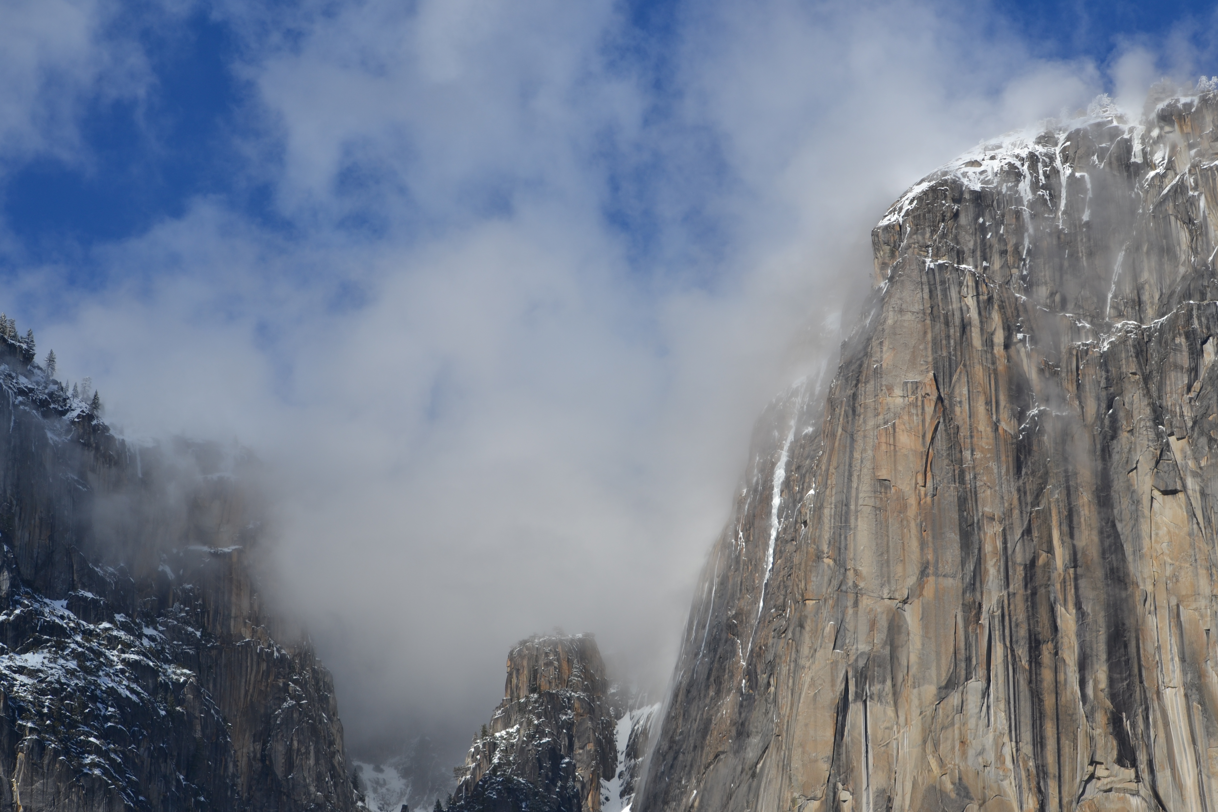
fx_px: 2791
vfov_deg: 16.6
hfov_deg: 24.6
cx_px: 609
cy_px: 406
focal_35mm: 82
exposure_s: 1/320
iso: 100
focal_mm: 55
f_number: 9
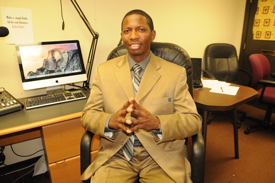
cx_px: 138
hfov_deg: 70.5
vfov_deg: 50.3
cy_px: 92
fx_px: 195
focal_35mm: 26
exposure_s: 1/200
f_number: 4.5
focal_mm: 17
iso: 3200
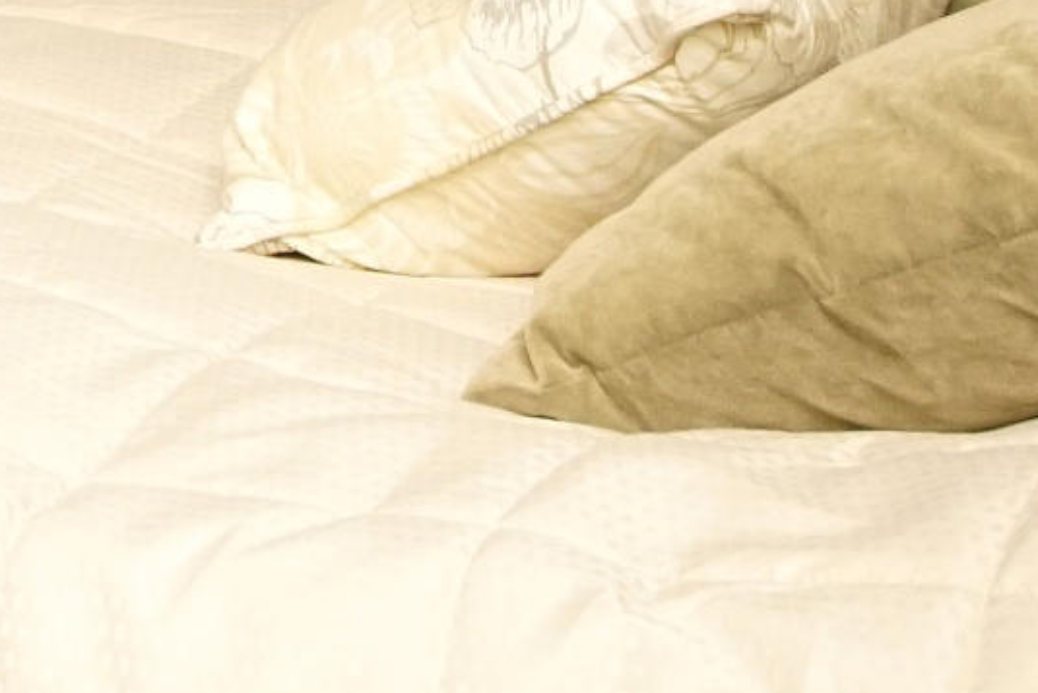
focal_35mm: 101
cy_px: -768
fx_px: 2913
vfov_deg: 11.9
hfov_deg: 13.2
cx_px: -1647
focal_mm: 12
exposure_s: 1/160
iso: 1600
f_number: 4.5
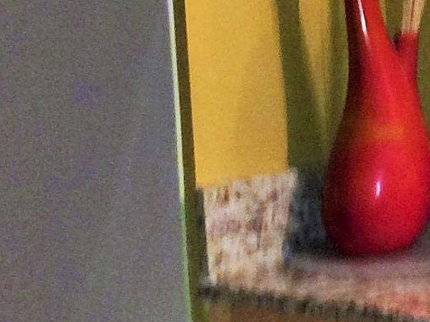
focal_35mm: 168
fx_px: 2086
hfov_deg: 11.6
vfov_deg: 8.8
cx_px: 440
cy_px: 76
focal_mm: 4.15
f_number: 2.2
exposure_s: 1/20
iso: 100
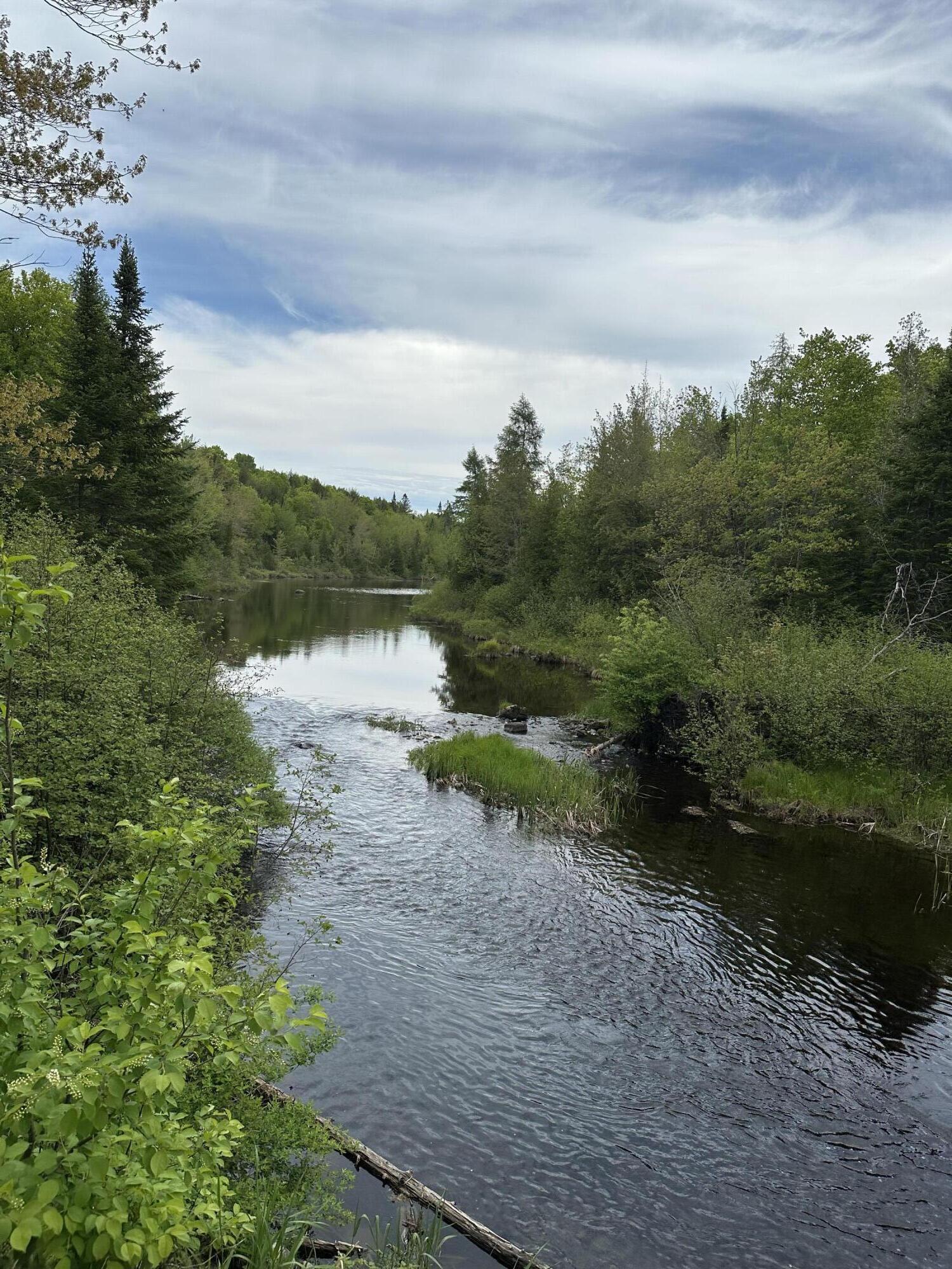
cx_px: 476
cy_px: 634
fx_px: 880
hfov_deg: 56.8
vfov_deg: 71.6
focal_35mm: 24
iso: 80
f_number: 1.78
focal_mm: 6.86
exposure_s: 1/5000
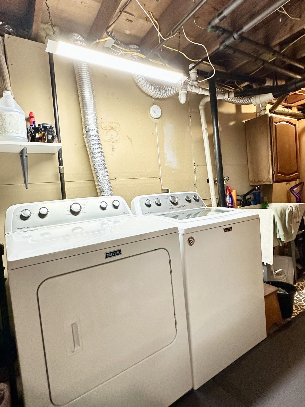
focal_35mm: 20
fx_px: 235
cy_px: 203
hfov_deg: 65.8
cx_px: 171
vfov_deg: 81.7
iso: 250
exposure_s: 1/120
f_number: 2.2
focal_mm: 2.22
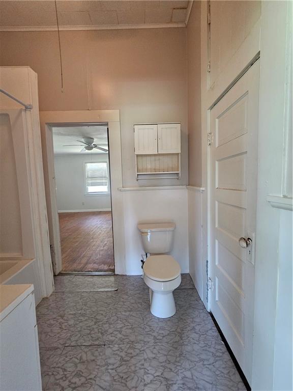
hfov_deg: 89.9
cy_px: 196
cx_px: 146
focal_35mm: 13
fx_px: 147
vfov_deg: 106.2
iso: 400
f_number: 2.2
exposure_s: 1/30
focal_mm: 2.2
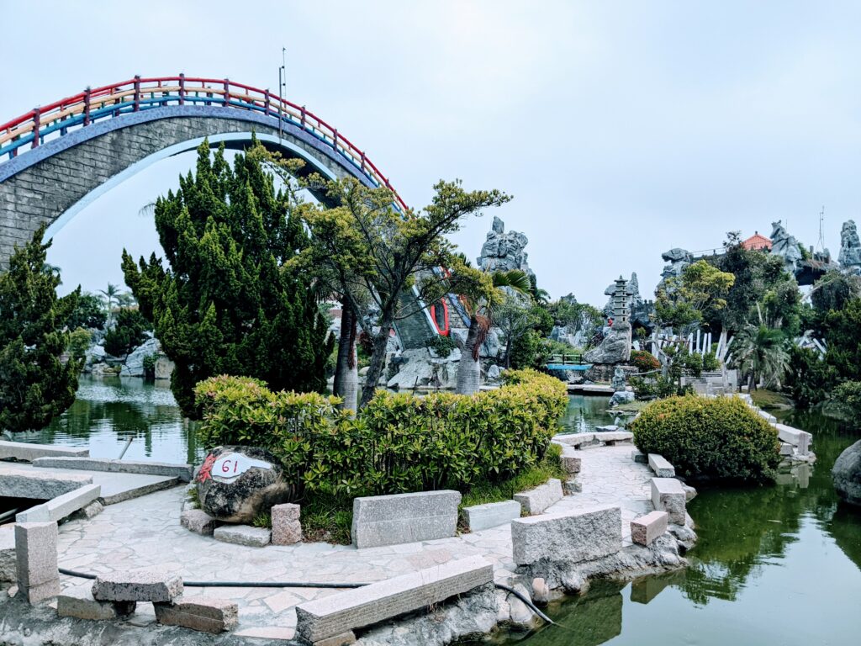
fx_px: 672
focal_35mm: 27
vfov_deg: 51.4
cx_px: 430
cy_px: 323
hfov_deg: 65.3
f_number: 1.8
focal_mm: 4.44
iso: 55
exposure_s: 1/2933
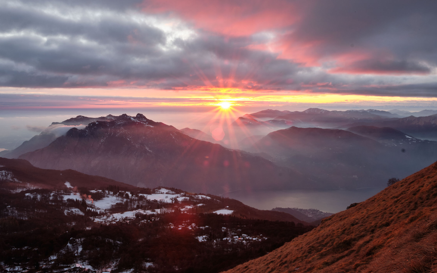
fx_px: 381
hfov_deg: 59.7
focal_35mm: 32
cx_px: 216
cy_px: 131
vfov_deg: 39.4
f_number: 22
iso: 200
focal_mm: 20.5
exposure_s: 1/2.5
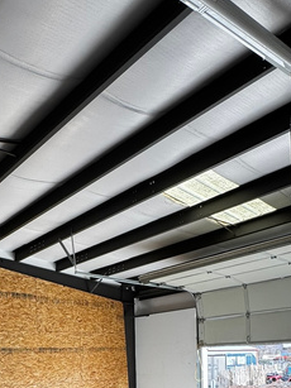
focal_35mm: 35
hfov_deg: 40.1
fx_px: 393
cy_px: 383
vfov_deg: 45.1
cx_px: 92
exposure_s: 1/124
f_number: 2.2
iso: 40
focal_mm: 2.22
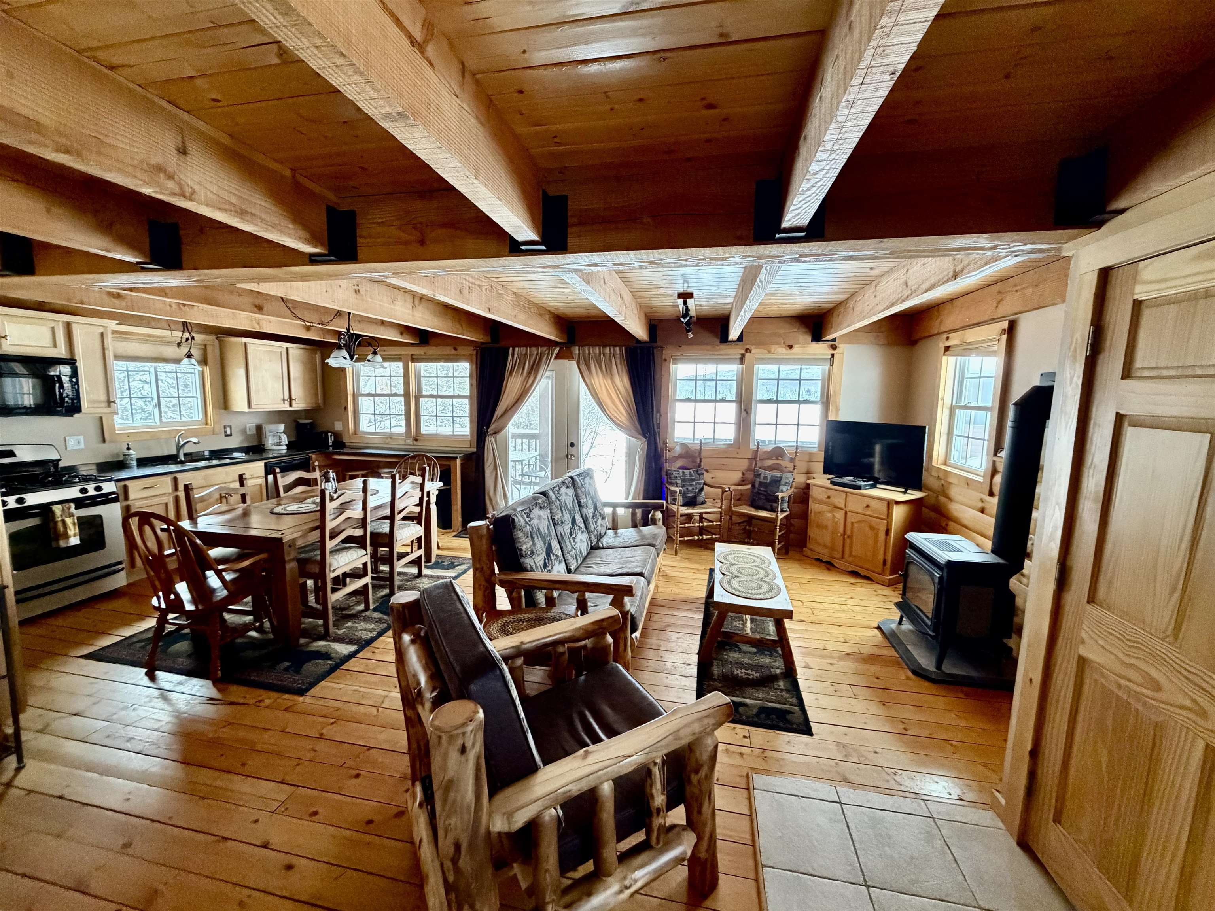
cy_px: 456
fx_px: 491
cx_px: 608
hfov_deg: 102.1
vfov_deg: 85.7
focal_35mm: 14
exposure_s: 1/60
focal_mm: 2.22
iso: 640
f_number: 2.2
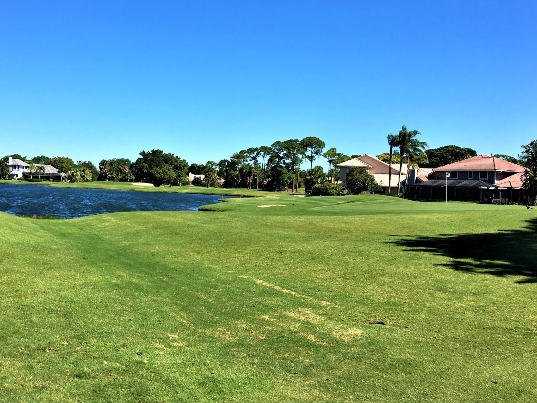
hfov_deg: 46.1
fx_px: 621
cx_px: 182
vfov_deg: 35.9
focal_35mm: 40
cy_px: 183
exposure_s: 1/1709
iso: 25
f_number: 2.2
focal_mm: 4.15
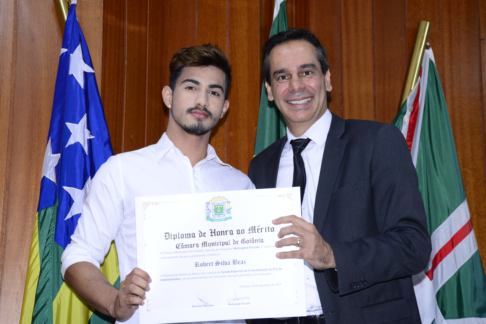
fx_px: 1053
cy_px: 162
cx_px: 243
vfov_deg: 17.5
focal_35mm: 78
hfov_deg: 26.0
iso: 2500
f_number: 6.3
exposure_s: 1/125
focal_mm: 78
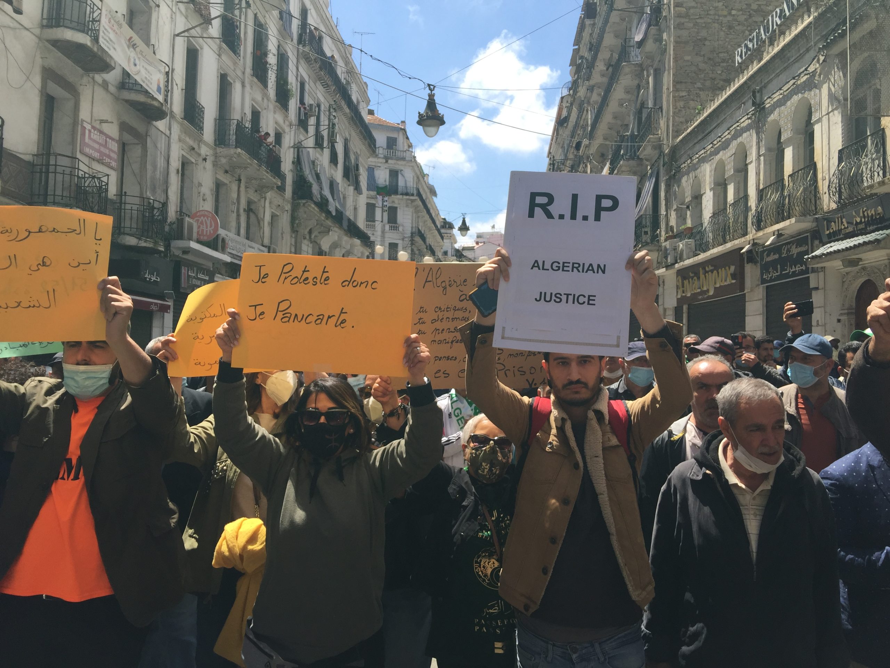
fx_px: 746
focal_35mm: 29
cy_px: 334
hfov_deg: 61.7
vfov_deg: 48.2
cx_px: 445
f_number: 2.2
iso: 32
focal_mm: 4.15
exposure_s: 1/1364
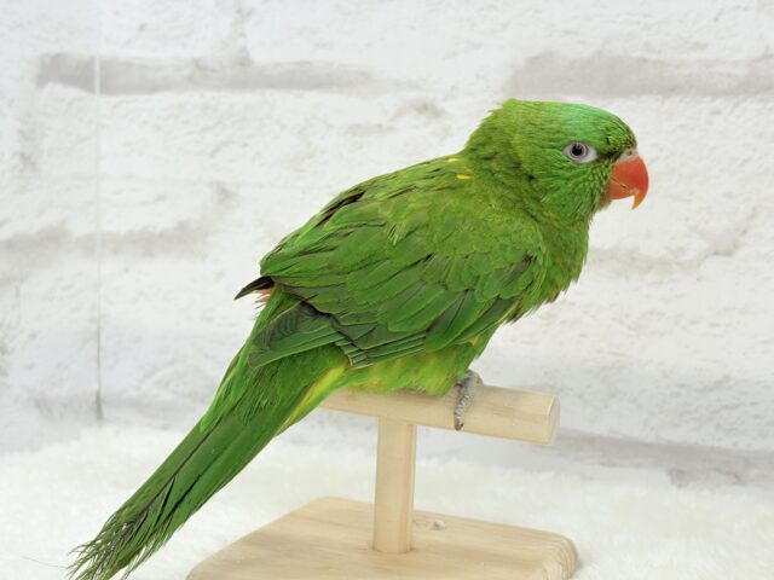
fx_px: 1163
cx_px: 387
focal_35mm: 52
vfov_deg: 28.0
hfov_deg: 36.8
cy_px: 290
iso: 50
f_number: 1.6
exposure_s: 1/50
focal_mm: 5.96
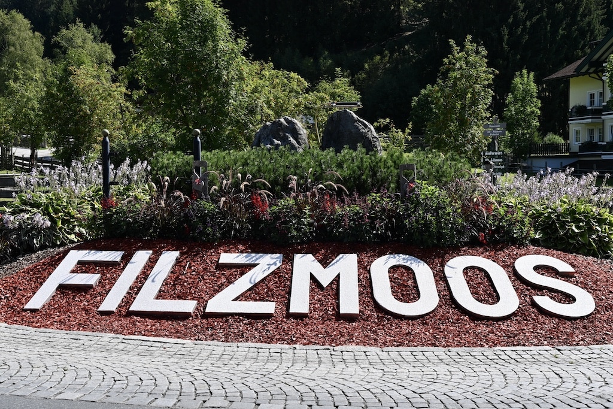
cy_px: 204
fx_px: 817
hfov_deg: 41.1
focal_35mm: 48
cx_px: 306
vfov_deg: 28.1
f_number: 10
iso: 110
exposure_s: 1/125
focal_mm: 48
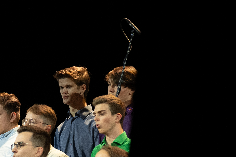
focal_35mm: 333
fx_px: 2183
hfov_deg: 6.1
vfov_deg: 4.1
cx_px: -176
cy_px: 172
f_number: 2.8
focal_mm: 85
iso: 1000
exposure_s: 1/200
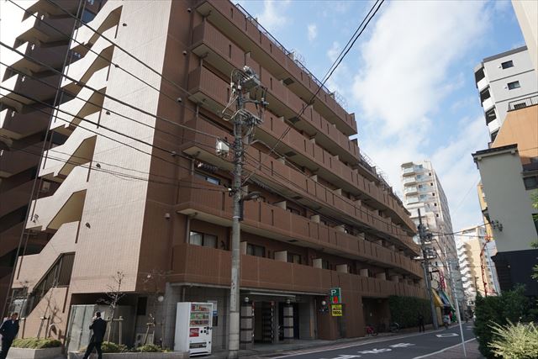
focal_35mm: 24
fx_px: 359
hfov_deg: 73.7
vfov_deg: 53.2
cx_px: 269
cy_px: 180
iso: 100
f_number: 6.3
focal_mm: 16
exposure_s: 1/250
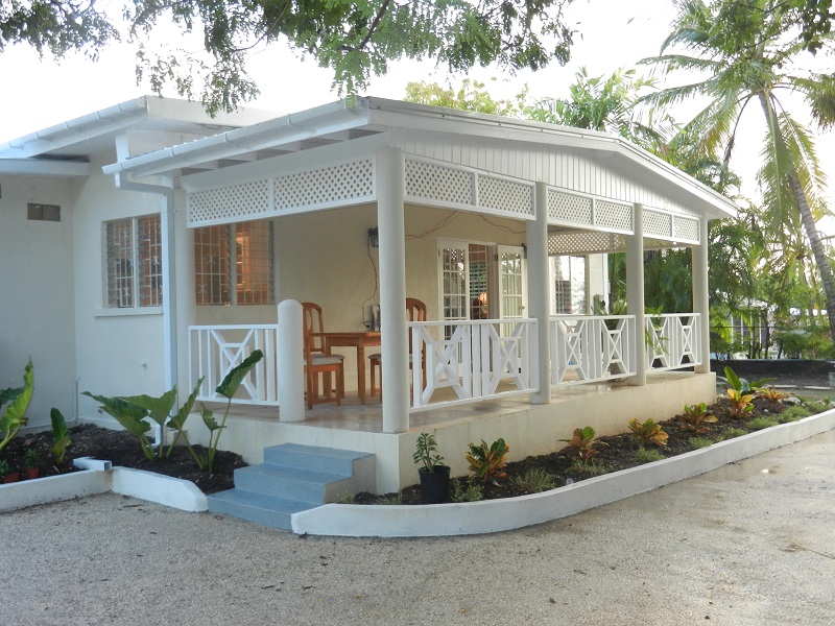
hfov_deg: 55.4
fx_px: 796
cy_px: 313
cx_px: 418
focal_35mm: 33
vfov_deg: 42.9
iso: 220
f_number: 3.8
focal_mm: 5.9
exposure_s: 1/40
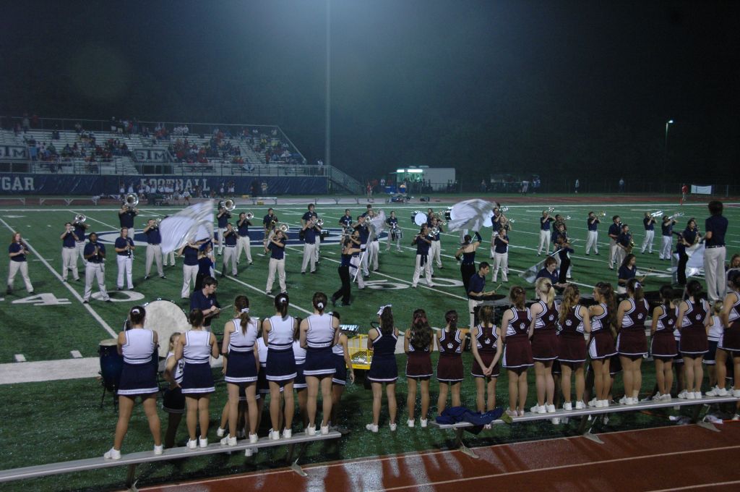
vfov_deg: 28.0
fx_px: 985
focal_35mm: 48
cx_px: 370
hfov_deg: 41.2
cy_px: 246
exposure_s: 1/60
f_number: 4.2
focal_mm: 32
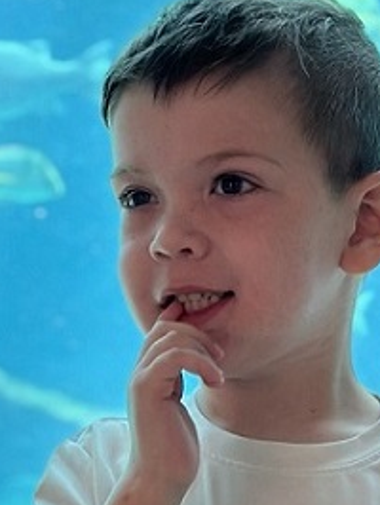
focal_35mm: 144
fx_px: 2104
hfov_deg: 10.3
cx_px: 158
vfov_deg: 13.6
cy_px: 460
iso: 80
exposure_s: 1/175
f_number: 1.78
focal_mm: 6.86
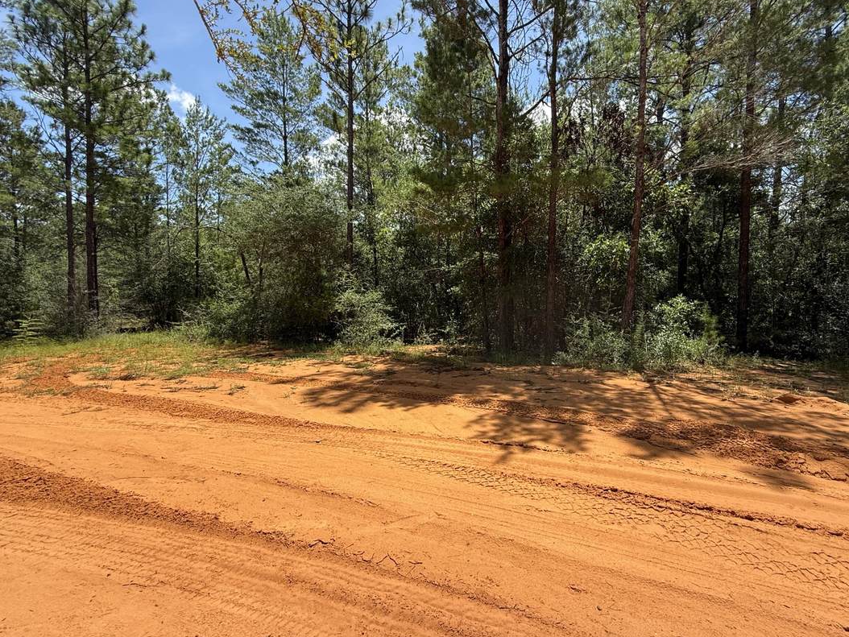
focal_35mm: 17
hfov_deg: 90.9
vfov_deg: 74.7
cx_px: 450
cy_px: 296
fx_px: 417
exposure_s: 1/779
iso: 50
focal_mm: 2.22
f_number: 2.2
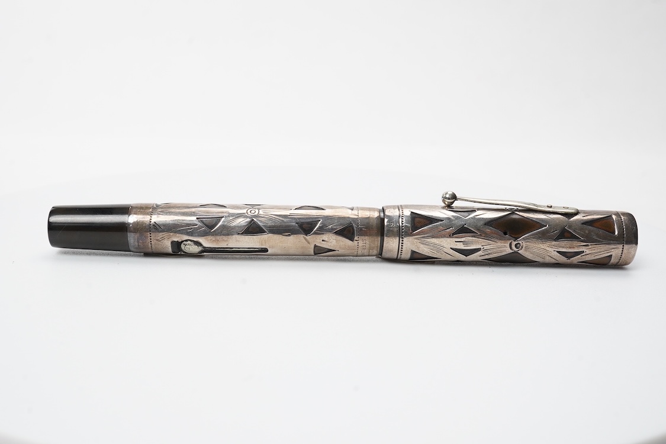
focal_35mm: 45
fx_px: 832
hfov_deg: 43.6
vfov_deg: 29.9
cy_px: 222
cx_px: 333
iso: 640
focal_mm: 30
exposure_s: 1/100
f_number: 22
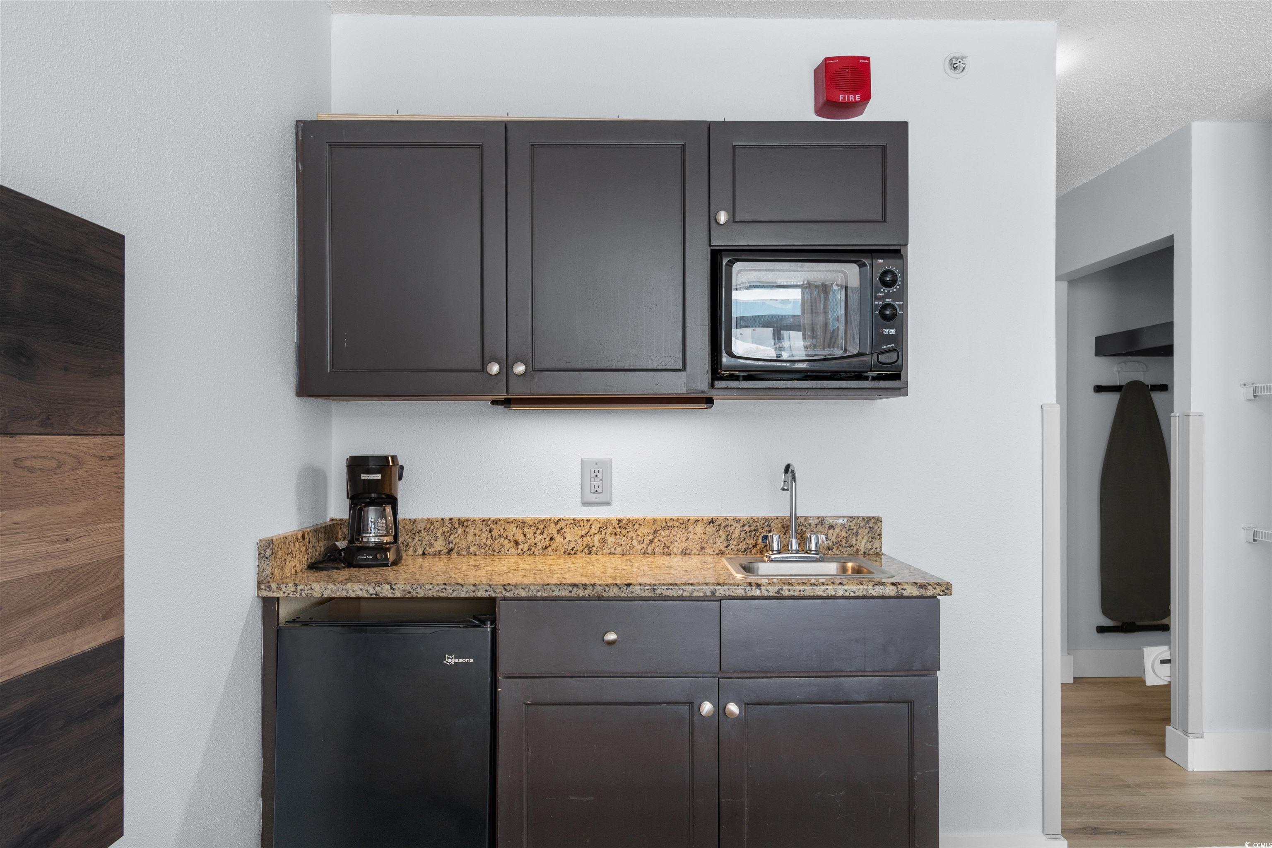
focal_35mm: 28
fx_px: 989
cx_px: 636
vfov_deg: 46.4
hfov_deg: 65.5
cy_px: 424
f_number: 5.6
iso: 100
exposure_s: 1.3
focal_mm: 19
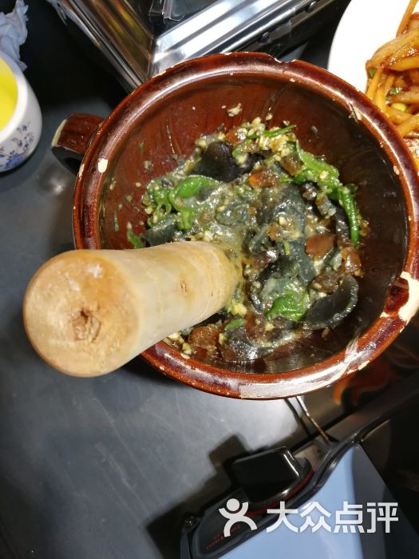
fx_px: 436
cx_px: 210
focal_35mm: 27
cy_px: 280
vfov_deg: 65.3
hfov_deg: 51.4
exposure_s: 1/100
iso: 160
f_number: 2.2
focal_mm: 3.95
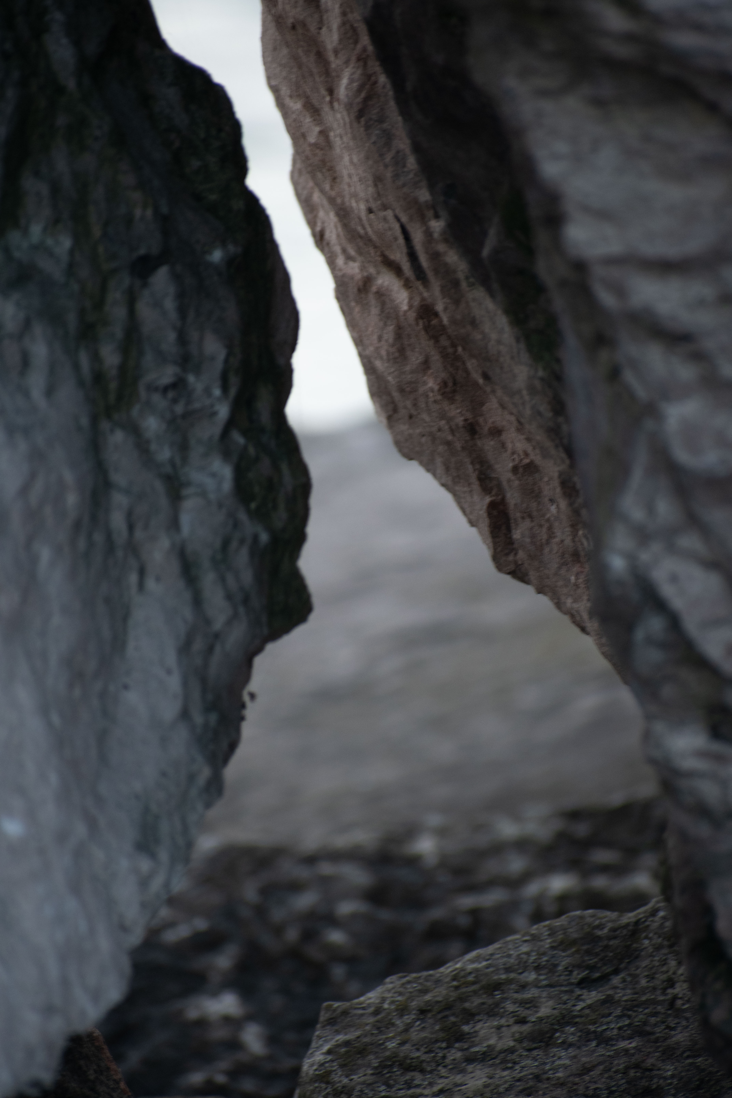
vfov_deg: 4.6
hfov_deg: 3.1
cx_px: 366
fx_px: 13724
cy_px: 549
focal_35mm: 450
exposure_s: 1/100
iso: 500
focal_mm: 300
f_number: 6.3
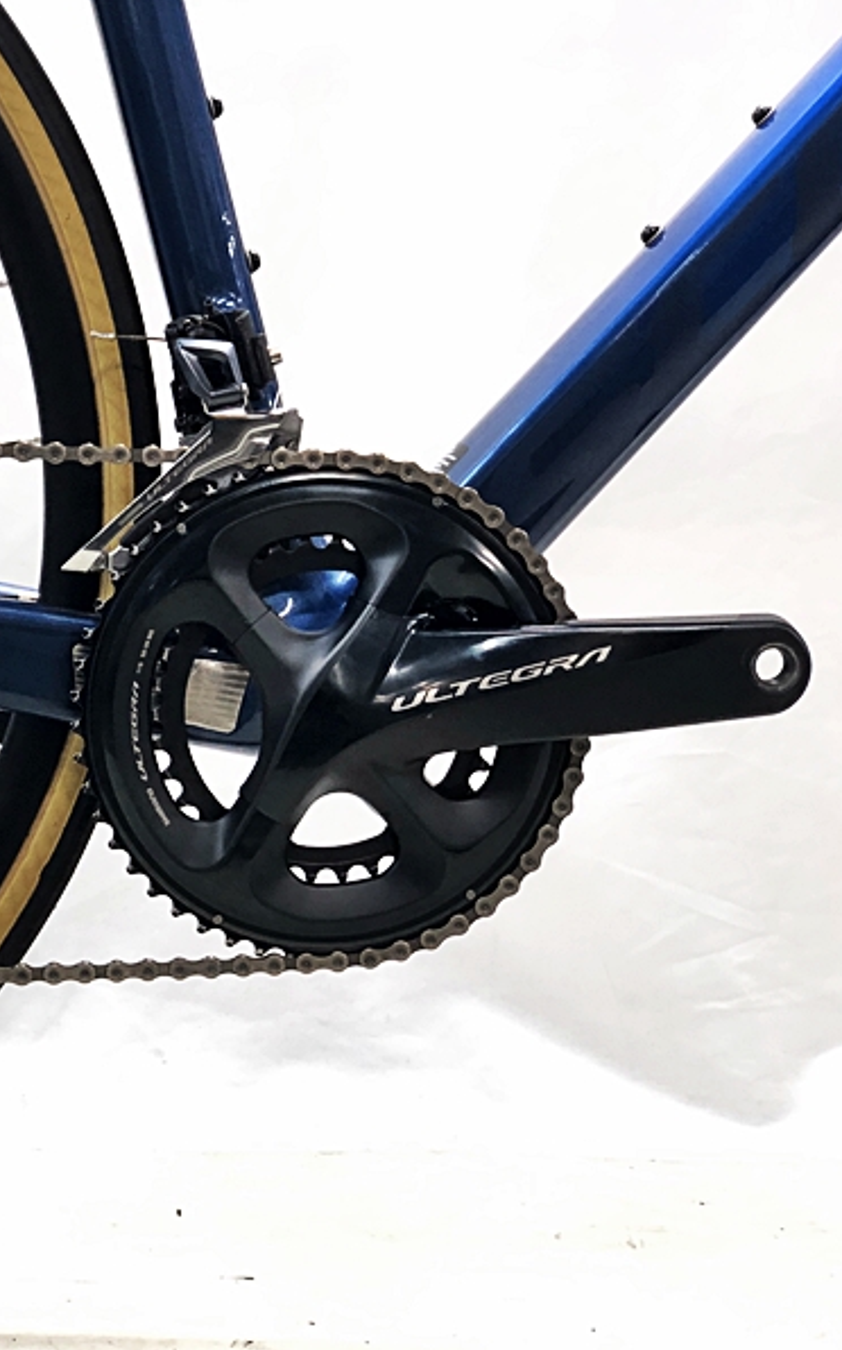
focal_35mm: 74
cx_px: -50
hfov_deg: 17.1
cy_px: 677
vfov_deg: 27.9
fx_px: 2720
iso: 125
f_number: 2.4
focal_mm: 6
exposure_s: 1/25
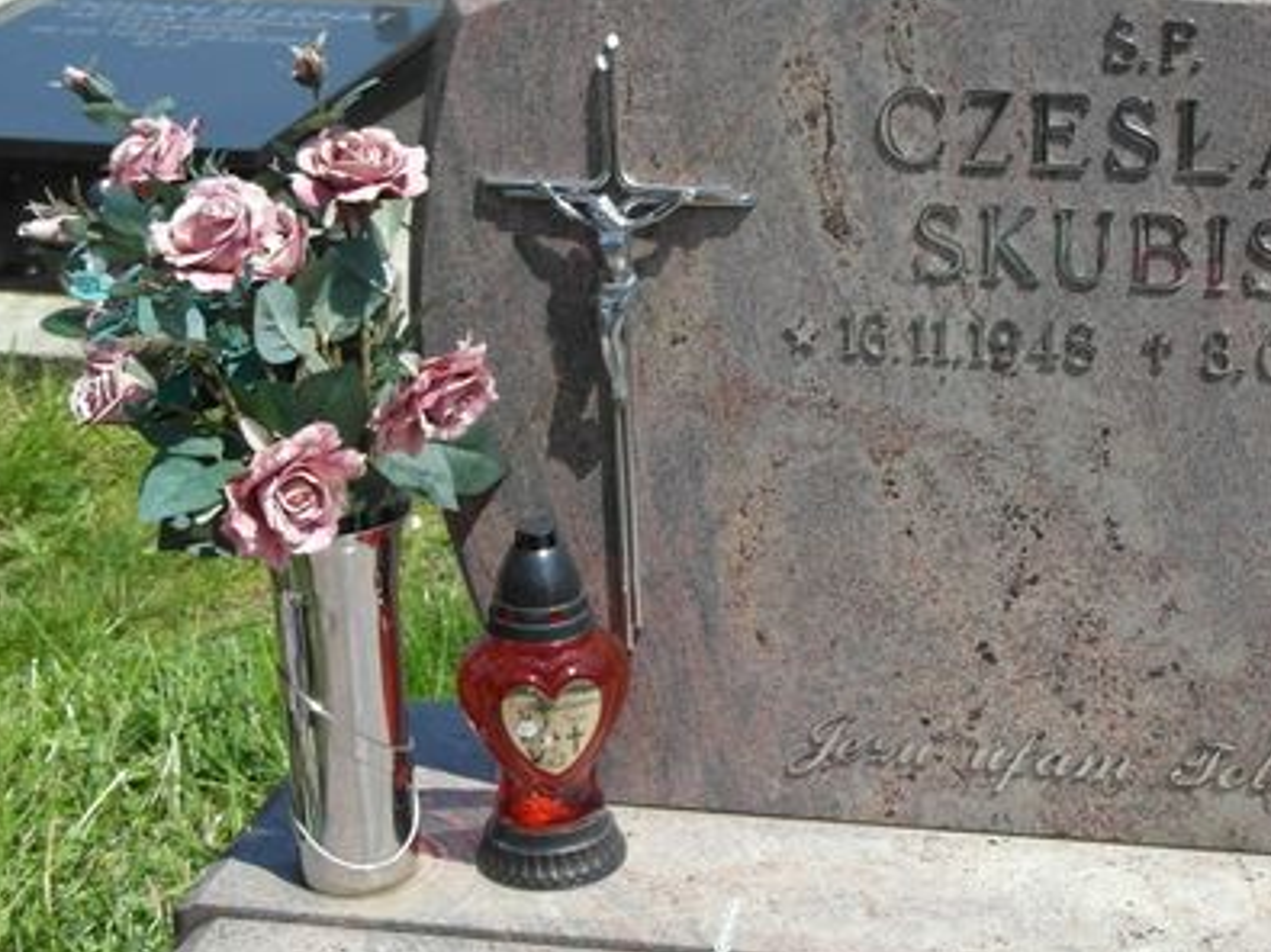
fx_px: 2496
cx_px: 962
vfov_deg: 21.6
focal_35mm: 68
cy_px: 505
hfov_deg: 28.1
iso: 80
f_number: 3.2
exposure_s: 1/1500
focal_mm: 9.1
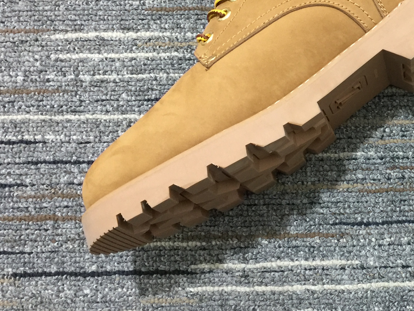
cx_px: 442
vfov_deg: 23.2
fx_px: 754
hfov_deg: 28.3
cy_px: 103
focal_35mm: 63
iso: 100
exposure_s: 1/17
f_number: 2.2
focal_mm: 4.15
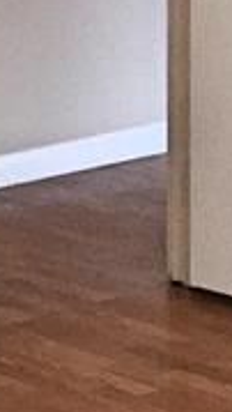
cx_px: -326
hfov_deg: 6.4
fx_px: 1975
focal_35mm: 181
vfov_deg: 11.6
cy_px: -87
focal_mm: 4.15
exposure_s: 1/30
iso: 160
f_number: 2.2
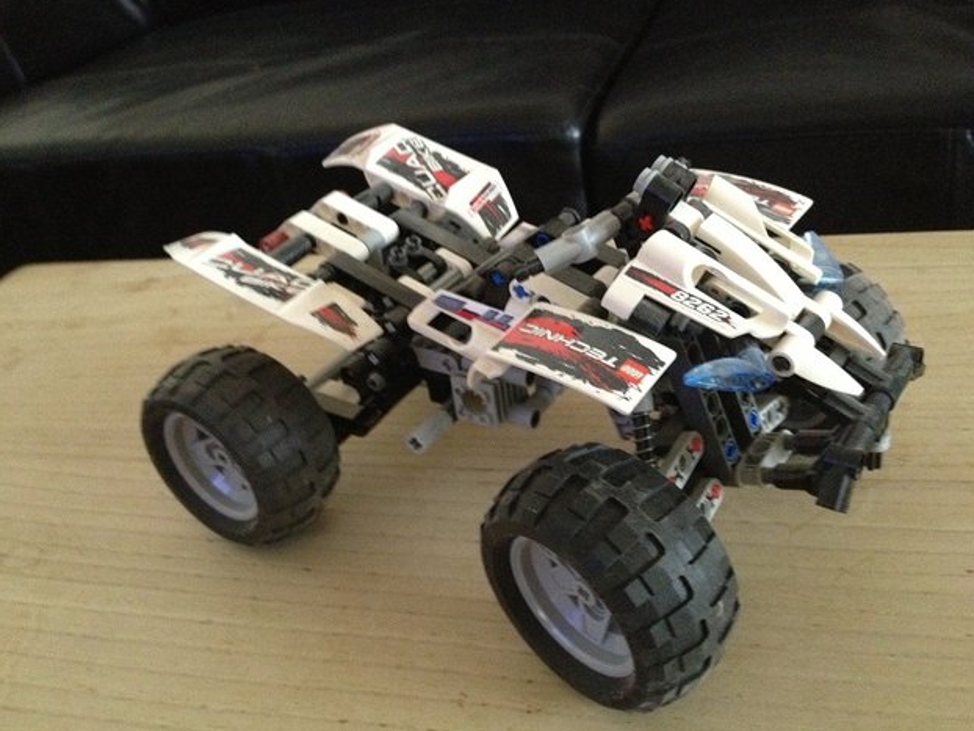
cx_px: 500
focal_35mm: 36
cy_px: 365
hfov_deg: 51.3
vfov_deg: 39.7
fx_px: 1013
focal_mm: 4.28
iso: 640
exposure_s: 1/15
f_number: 2.4
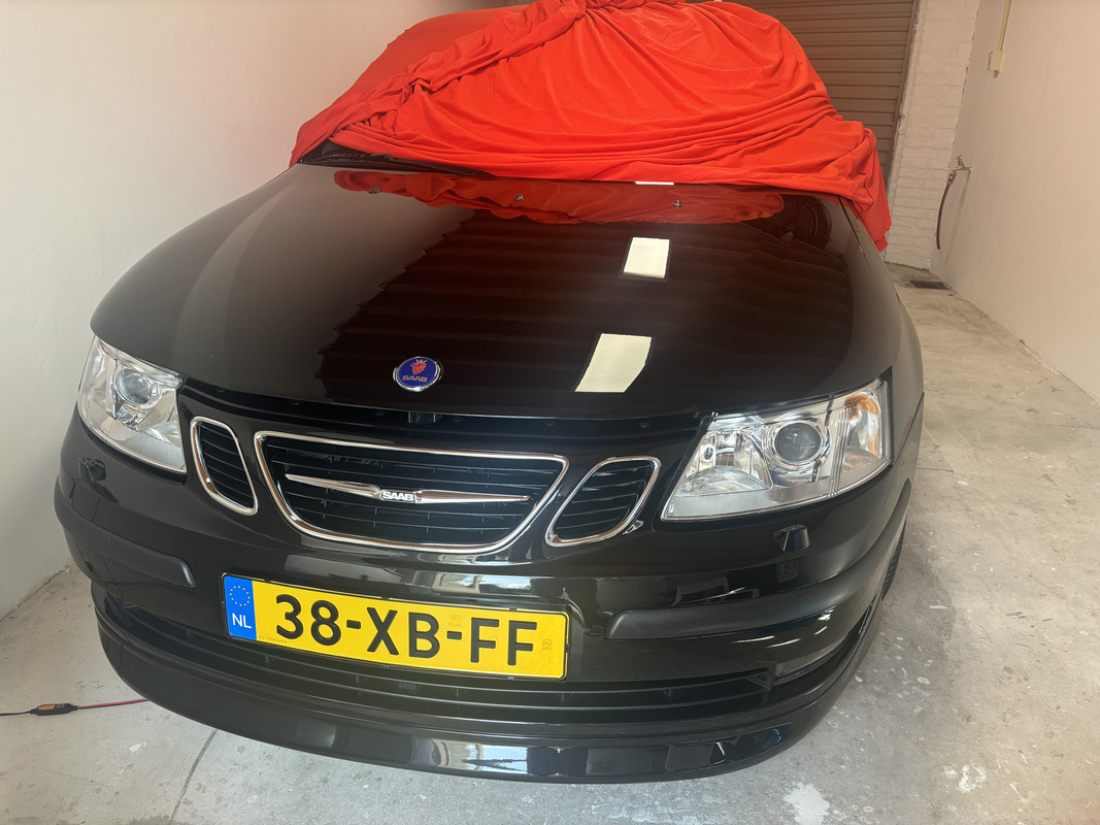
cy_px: 412
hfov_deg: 67.3
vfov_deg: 53.1
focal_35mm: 26
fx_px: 826
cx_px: 550
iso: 125
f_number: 1.6
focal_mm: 5.96
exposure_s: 1/100
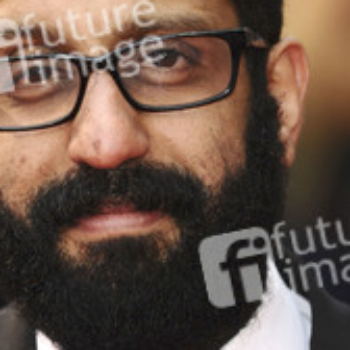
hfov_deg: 3.3
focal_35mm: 531
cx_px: 118
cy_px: 154
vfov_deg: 3.3
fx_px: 6074
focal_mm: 175
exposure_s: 1/200
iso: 640
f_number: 4
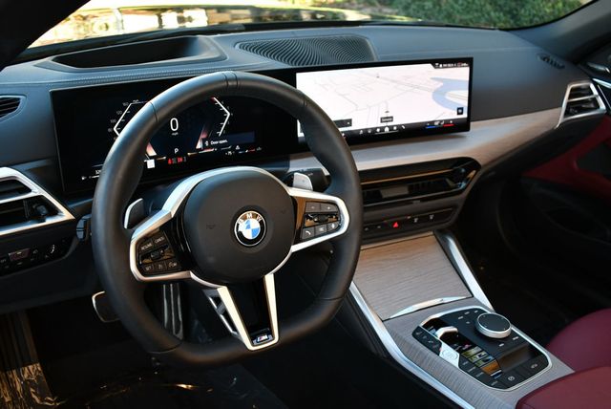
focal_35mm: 36
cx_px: 306
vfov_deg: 36.9
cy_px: 204
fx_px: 612
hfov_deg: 53.1
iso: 400
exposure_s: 1/250
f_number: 3.5
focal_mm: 18
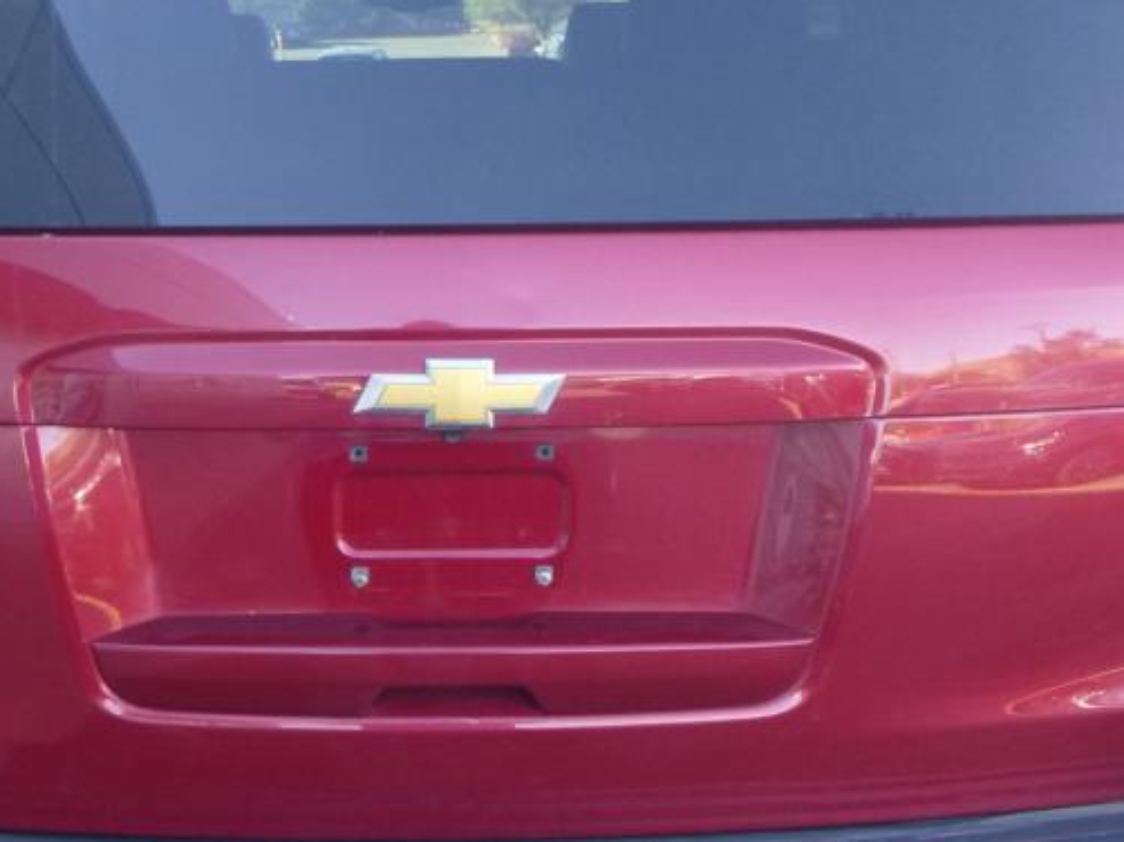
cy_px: 410
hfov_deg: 37.2
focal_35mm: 51
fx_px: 1655
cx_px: 408
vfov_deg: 28.5
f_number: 3.9
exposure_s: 1/60
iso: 250
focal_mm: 4.5
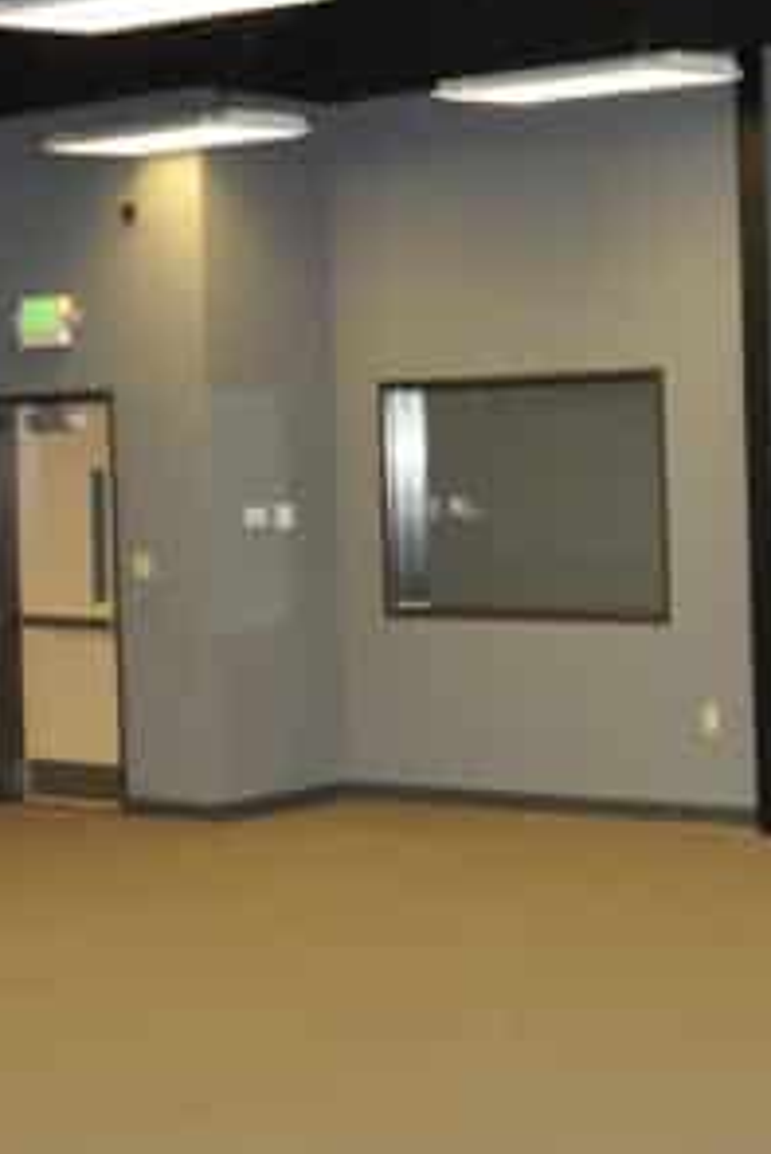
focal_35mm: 78
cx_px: 900
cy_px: 442
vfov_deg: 25.9
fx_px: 2503
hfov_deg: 16.8
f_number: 3.5
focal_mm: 20
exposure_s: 1/100
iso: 800
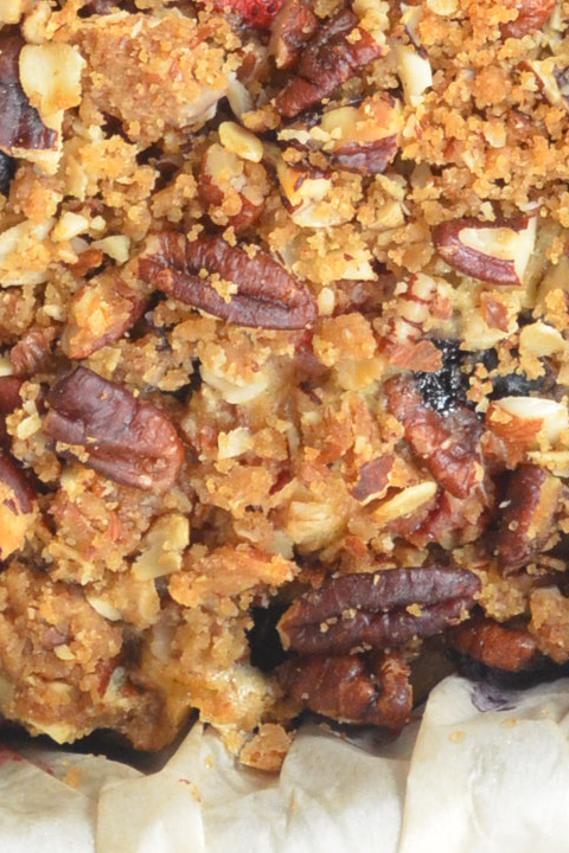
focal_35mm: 205
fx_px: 4860
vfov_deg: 9.8
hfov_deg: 6.7
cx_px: 587
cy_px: -403
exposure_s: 1/15
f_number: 5.3
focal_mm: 40
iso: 1600
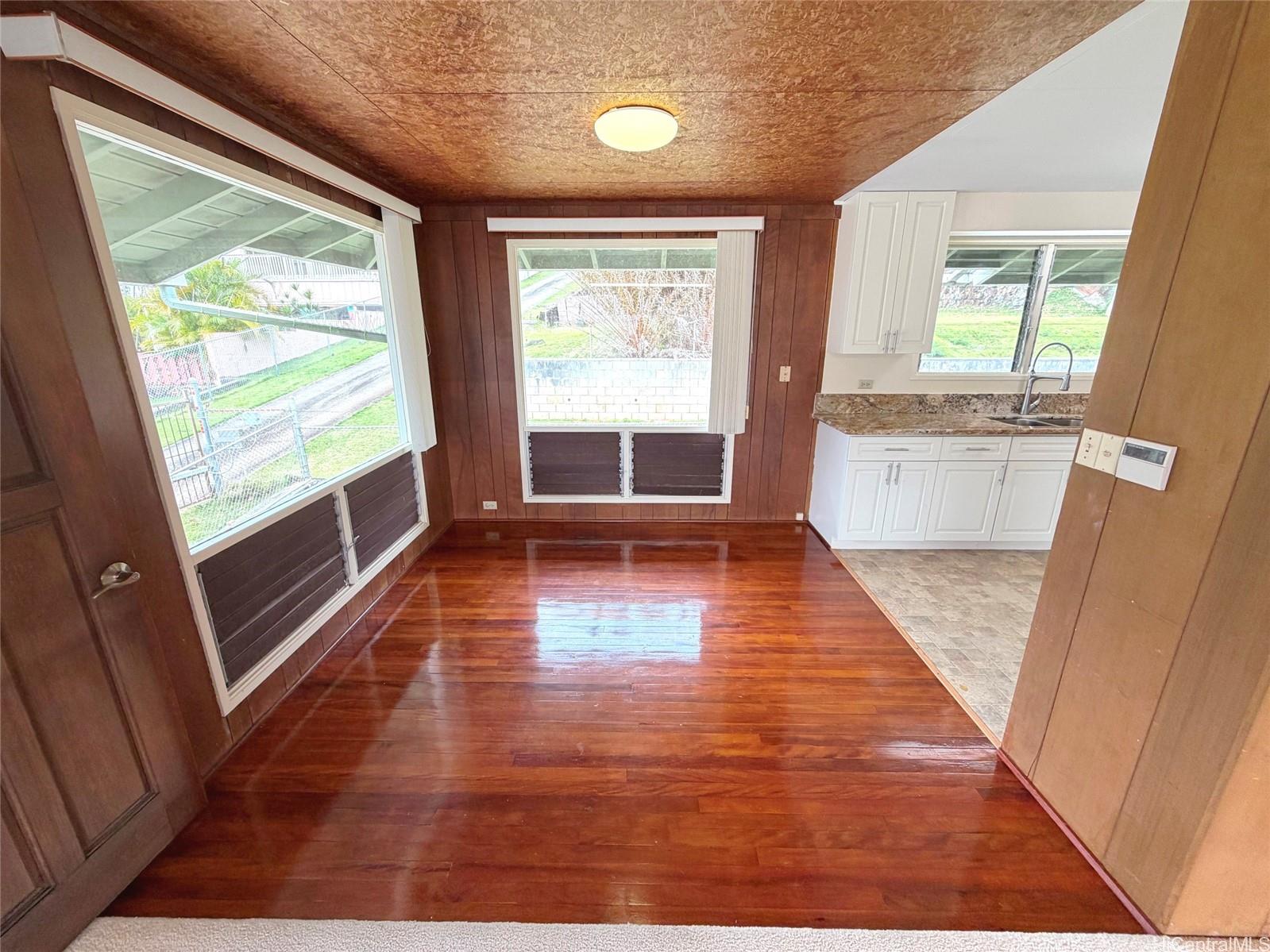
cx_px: 635
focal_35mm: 14
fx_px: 514
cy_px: 476
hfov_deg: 102.1
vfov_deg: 85.7
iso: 80
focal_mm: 2.22
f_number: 2.2
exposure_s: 1/120
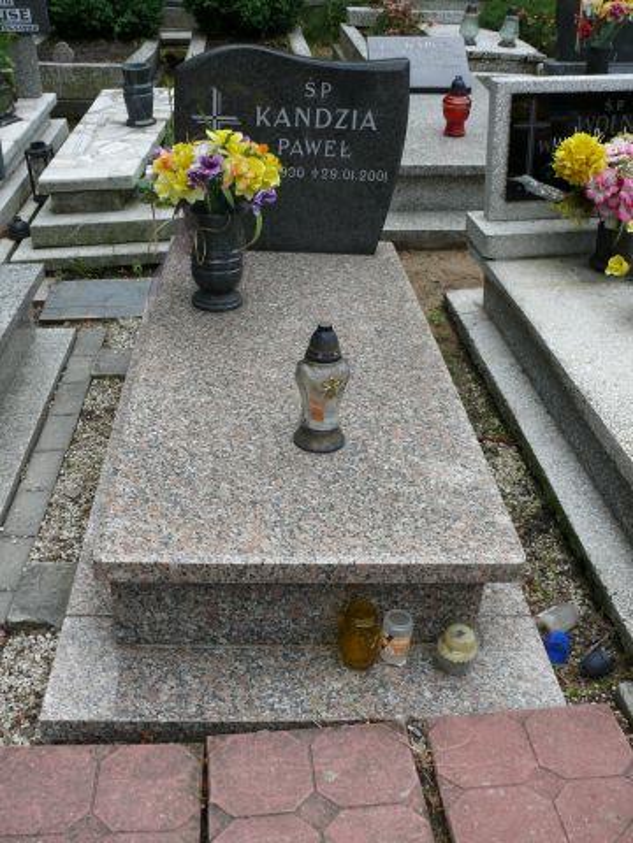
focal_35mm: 35
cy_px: 422
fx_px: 853
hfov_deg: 40.7
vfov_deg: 52.6
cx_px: 316
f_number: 4
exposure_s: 1/200
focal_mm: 7.4
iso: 100
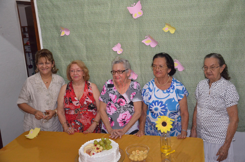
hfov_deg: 49.6
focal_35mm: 39
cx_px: 122
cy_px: 81
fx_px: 265
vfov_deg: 34.1
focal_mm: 26
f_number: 4
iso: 3200
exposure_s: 1/25
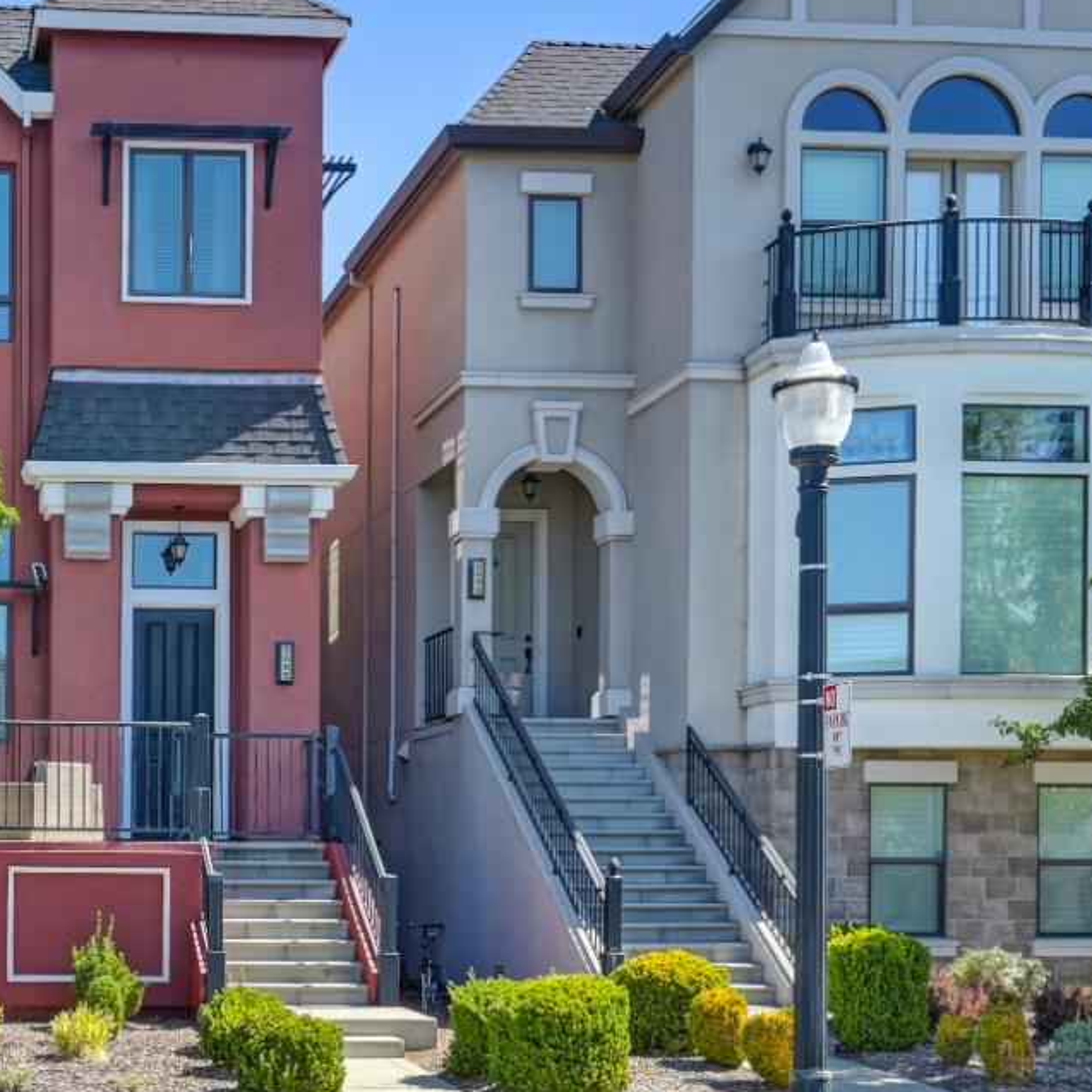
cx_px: -10
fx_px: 1570
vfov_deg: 38.1
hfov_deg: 34.7
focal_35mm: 44
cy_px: 691
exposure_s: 1/400
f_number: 10
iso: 500
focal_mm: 22
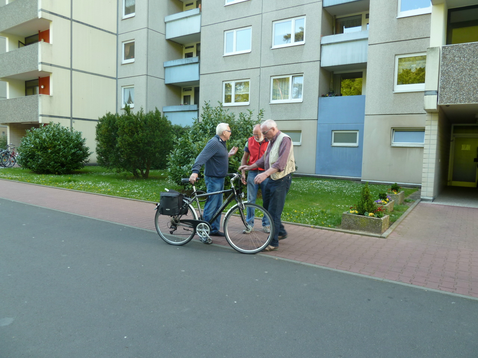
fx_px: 345
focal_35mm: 25
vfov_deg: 54.9
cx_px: 239
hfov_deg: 69.4
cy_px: 179
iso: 80
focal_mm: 4.1
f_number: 3.3
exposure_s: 1/50
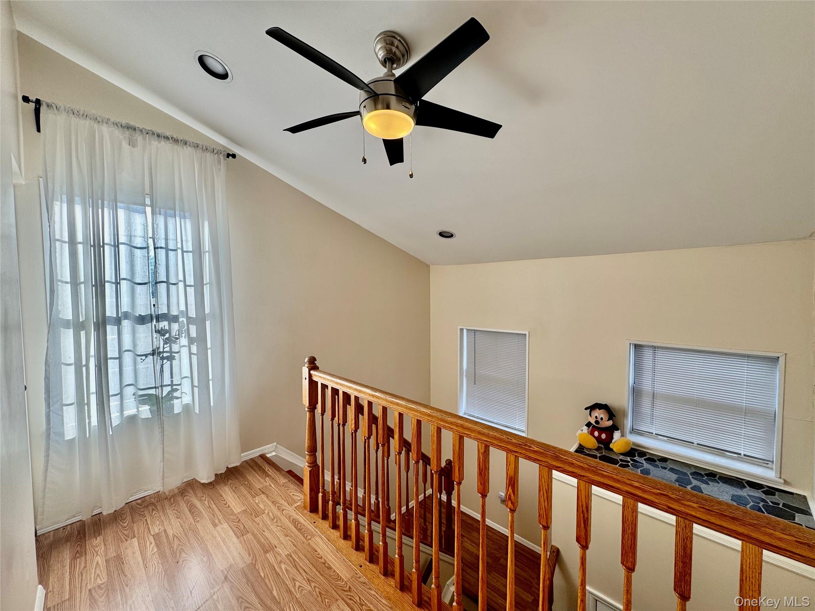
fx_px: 330
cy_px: 306
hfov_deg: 102.1
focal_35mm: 14
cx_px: 408
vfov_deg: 85.7
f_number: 2.2
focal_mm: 2.22
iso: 40
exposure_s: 1/147
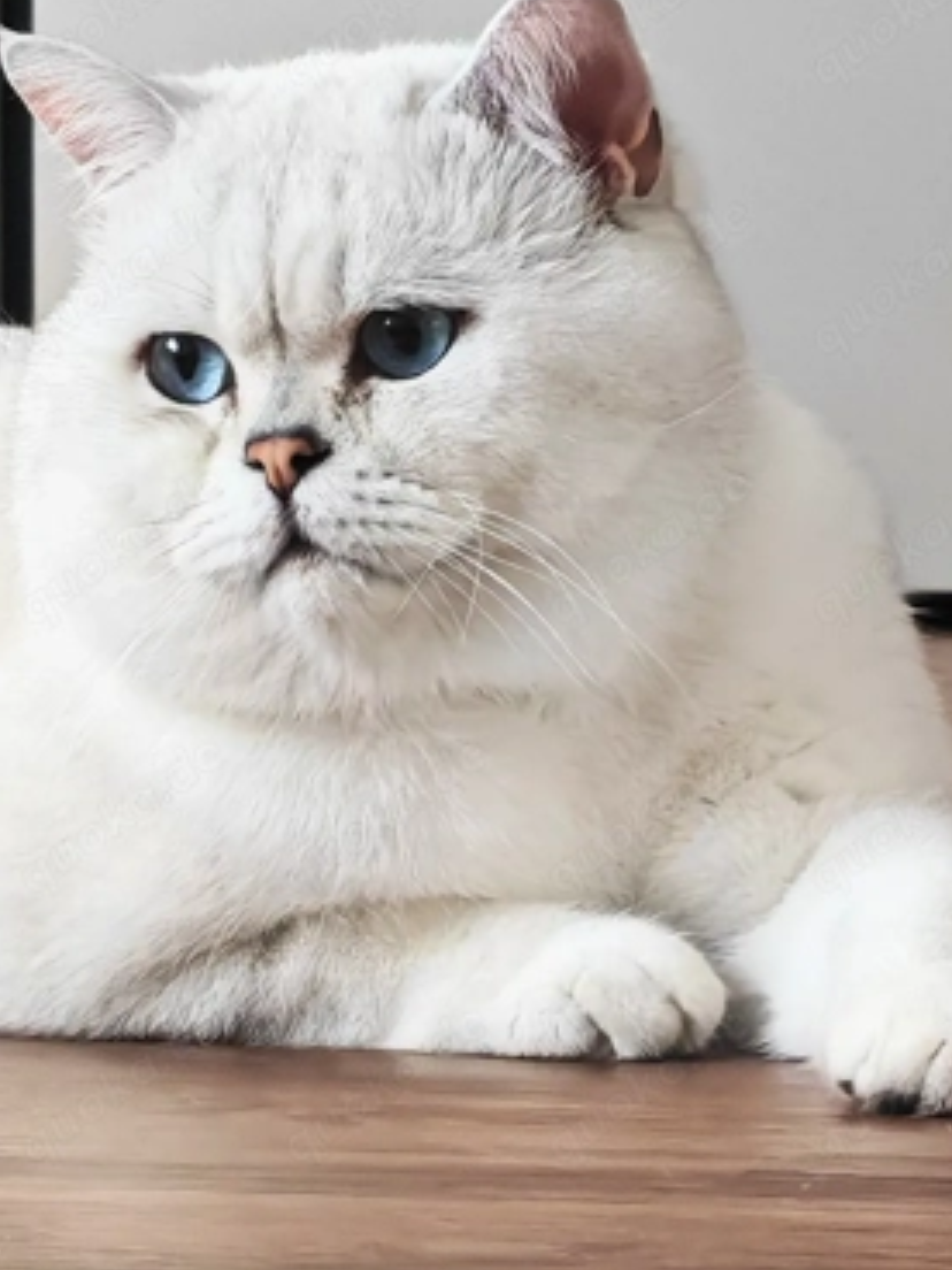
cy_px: 583
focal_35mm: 240
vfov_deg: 8.2
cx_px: 459
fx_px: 8801
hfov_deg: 6.2
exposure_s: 1/40
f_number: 2.4
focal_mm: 8.67
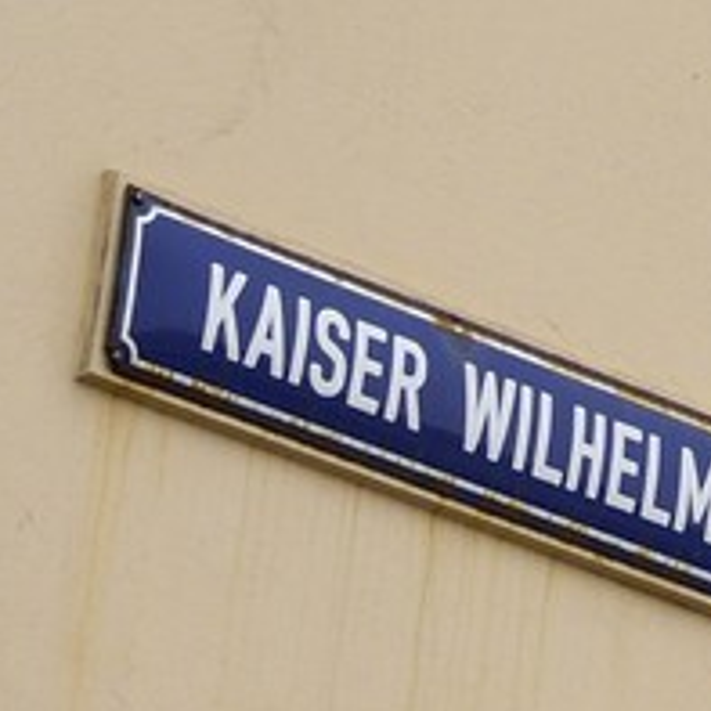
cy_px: -505
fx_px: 7692
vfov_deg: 5.2
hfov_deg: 4.9
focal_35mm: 331
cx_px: 2498
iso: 400
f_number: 11
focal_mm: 48
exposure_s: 1/160
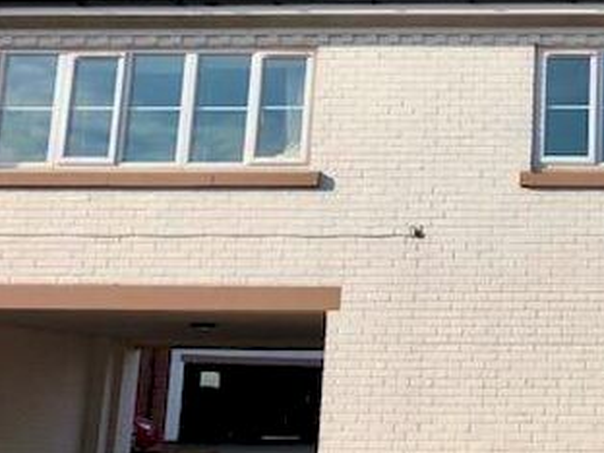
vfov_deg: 22.6
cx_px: 660
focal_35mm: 65
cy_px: 204
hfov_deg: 27.4
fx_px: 1134
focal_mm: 3.99
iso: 20
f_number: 1.8
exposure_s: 1/2183
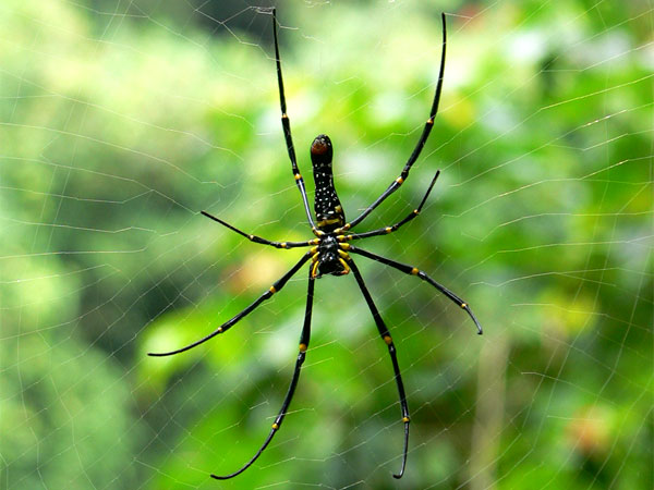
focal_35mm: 187
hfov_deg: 10.6
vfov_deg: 7.9
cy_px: 245
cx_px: 327
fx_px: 3533
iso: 80
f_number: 2.8
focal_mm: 24.6
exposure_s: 1/100
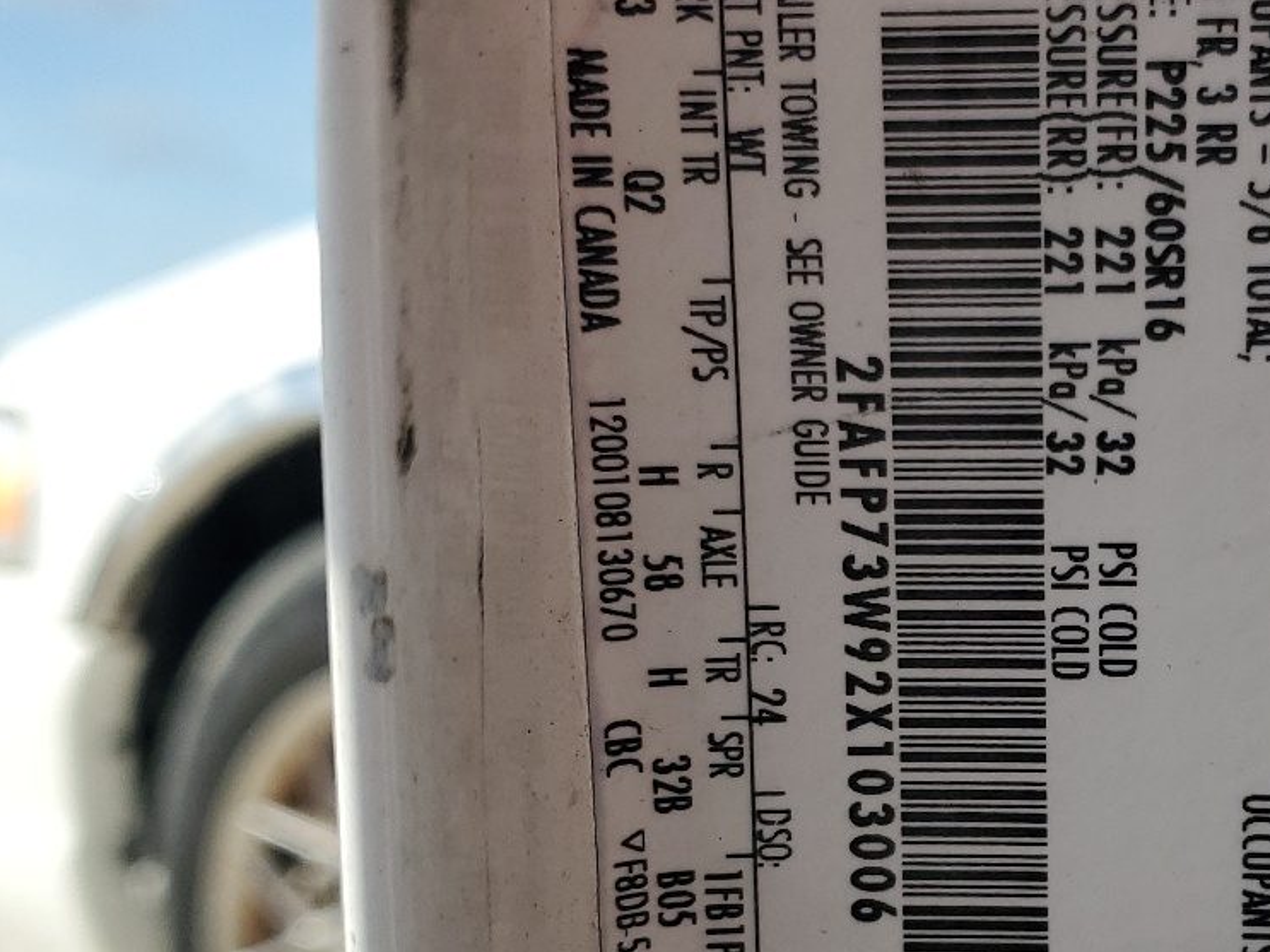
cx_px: 1050
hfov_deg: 33.2
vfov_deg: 25.9
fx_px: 2054
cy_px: 667
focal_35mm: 56
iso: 50
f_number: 1.5
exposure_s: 1/2500
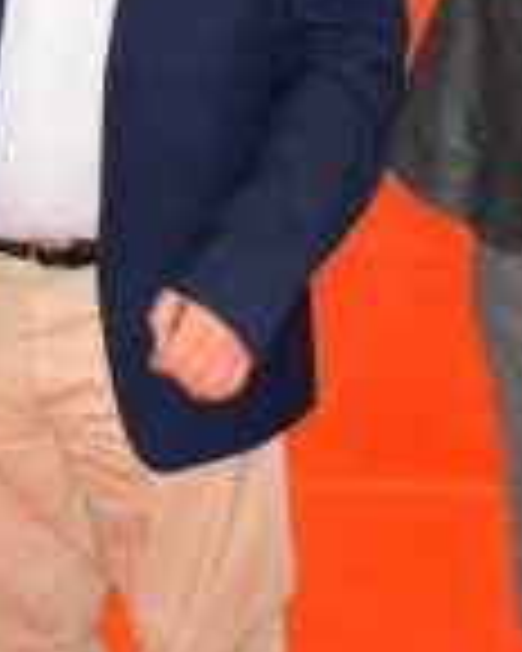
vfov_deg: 8.6
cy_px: -54
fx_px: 4326
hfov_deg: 6.9
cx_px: -54
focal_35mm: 224
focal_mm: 30
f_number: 4.2
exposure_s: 1/60
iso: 1400
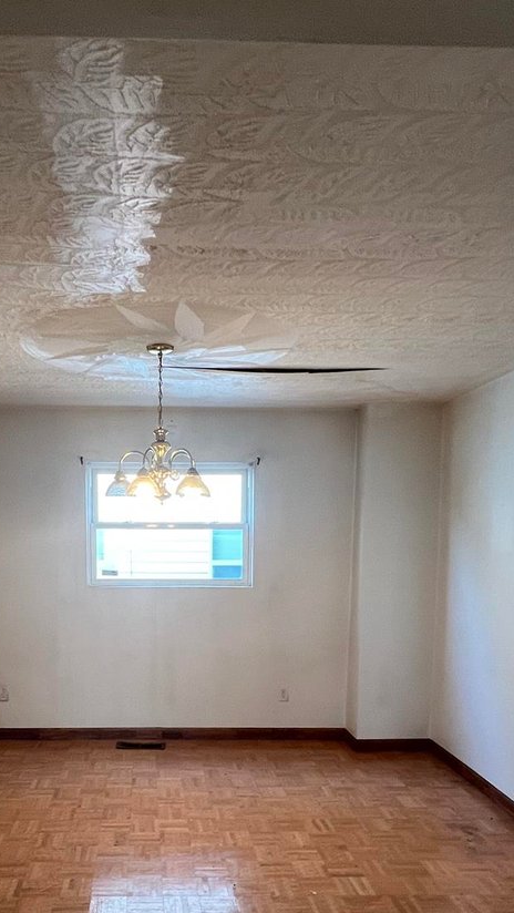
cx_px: 166
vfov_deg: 70.2
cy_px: 593
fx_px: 629
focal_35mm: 26
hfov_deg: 43.7
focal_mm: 1.57
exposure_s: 1/120
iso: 160
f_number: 1.8
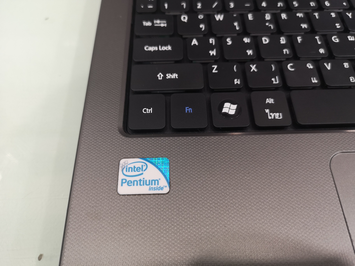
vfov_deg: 51.4
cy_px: 133
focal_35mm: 27
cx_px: 178
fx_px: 277
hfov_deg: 65.3
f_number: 1.8
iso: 200
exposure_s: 1/33.3
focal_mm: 3.95
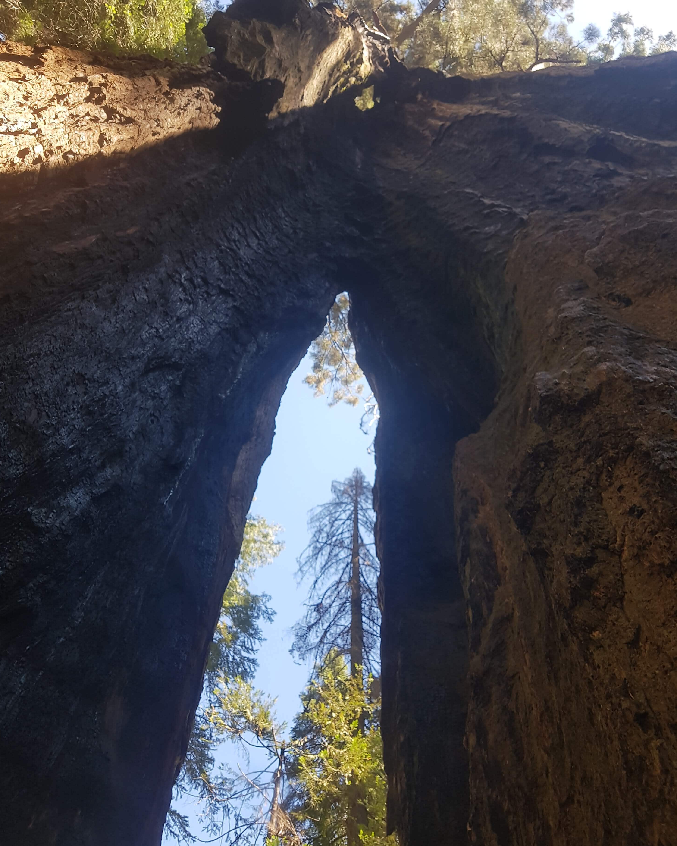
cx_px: 332
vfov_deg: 62.2
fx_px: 701
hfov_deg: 51.5
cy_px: 400
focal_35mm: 28
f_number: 1.7
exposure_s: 1/328
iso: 50
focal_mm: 4.2
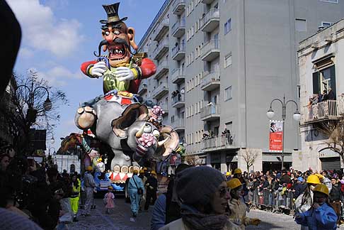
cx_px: 172
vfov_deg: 30.8
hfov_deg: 45.0
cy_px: 115
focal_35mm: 44
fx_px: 416
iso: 100
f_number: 8
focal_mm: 29
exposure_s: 1/250
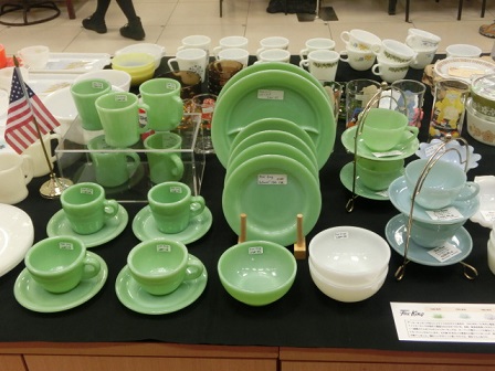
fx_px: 543
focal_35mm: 38
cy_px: 186
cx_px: 248
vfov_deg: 37.7
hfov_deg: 49.0
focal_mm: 6.67
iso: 400
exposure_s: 1/125
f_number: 3.9
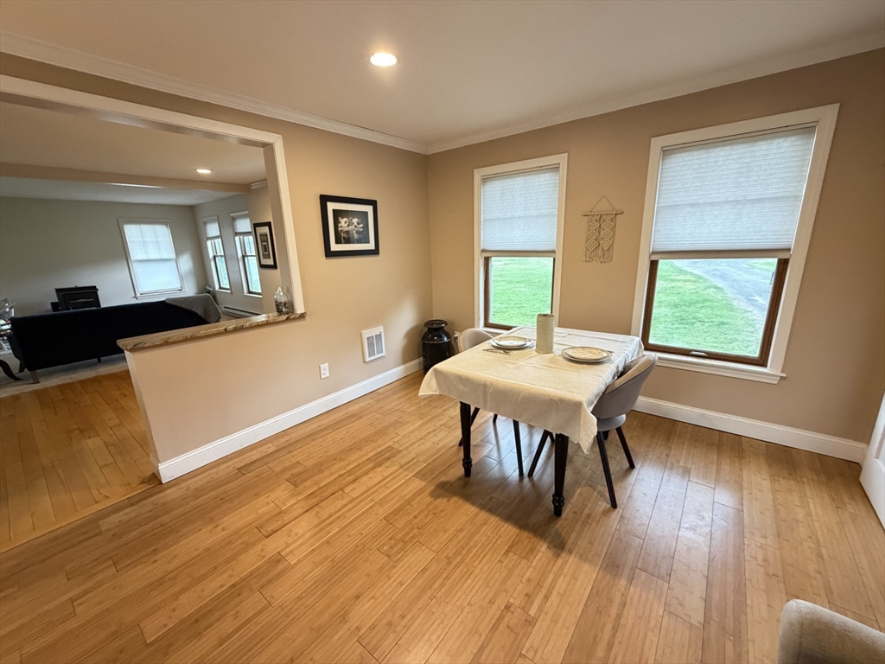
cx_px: 442
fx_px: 358
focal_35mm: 14
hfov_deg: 102.1
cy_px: 332
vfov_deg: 85.7
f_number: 2.2
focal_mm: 2.22
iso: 500
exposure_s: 1/60
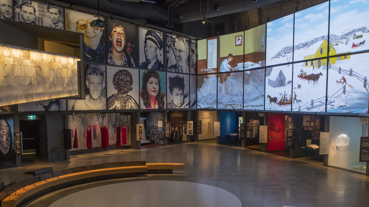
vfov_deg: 36.7
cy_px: 138
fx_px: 309
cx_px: 209
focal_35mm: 32
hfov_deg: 61.4
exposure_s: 1/20
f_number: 8
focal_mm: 17
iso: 2000
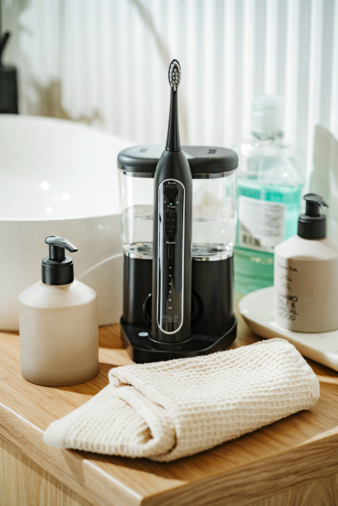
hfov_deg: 16.1
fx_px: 1197
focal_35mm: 85
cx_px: 169
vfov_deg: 23.9
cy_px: 253
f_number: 4
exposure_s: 1/50
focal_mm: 85
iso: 200
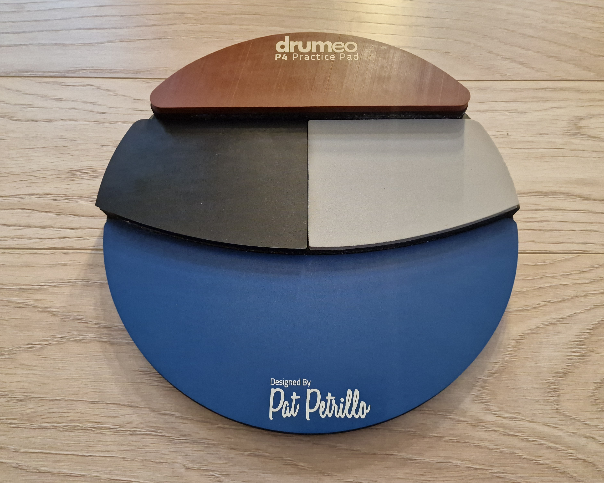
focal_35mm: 24
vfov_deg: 58.8
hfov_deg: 70.3
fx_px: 429
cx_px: 303
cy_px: 242
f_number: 1.8
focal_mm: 6.4
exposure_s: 1/60
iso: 800
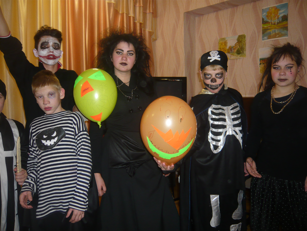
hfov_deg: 63.4
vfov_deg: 49.7
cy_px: 116
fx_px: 248
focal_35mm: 28
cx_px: 154
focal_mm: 4.6
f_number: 2.8
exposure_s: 1/30
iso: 125
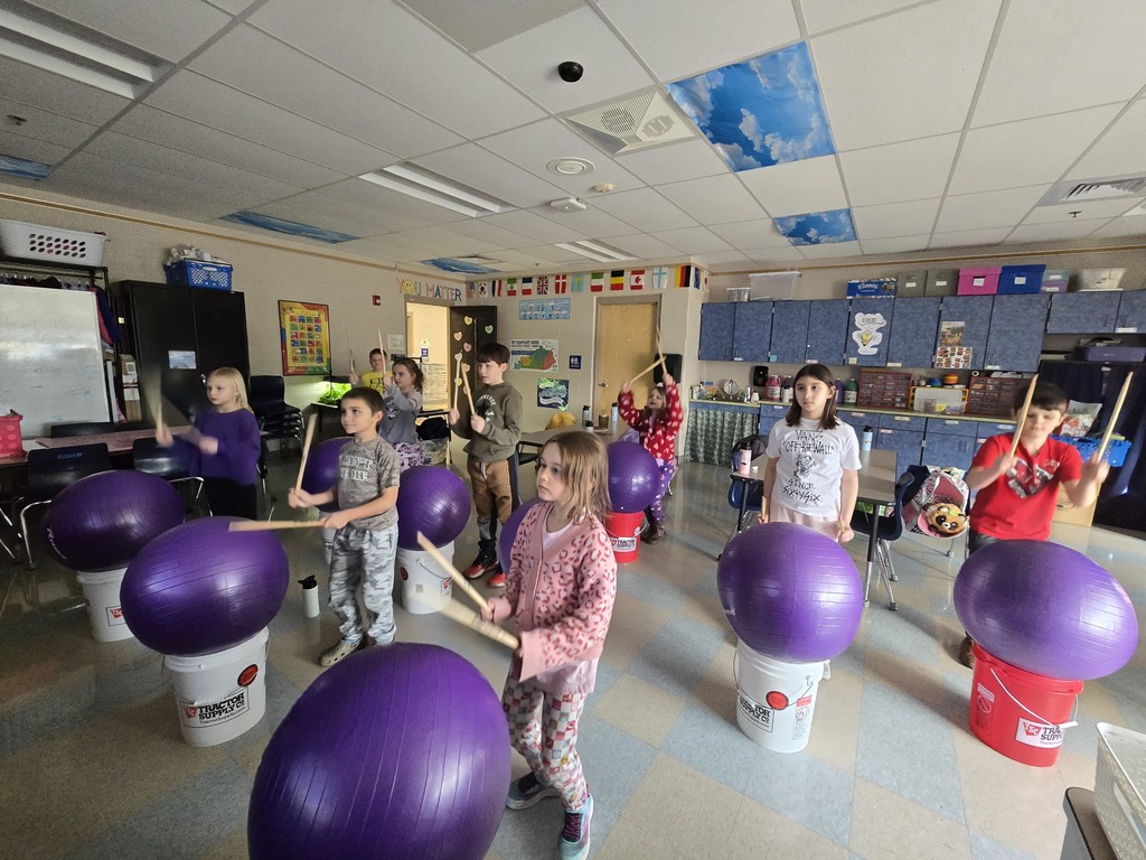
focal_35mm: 13
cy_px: 430
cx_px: 573
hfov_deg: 106.2
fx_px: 430
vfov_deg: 89.9
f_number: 2.2
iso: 500
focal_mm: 2.2
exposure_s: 1/60
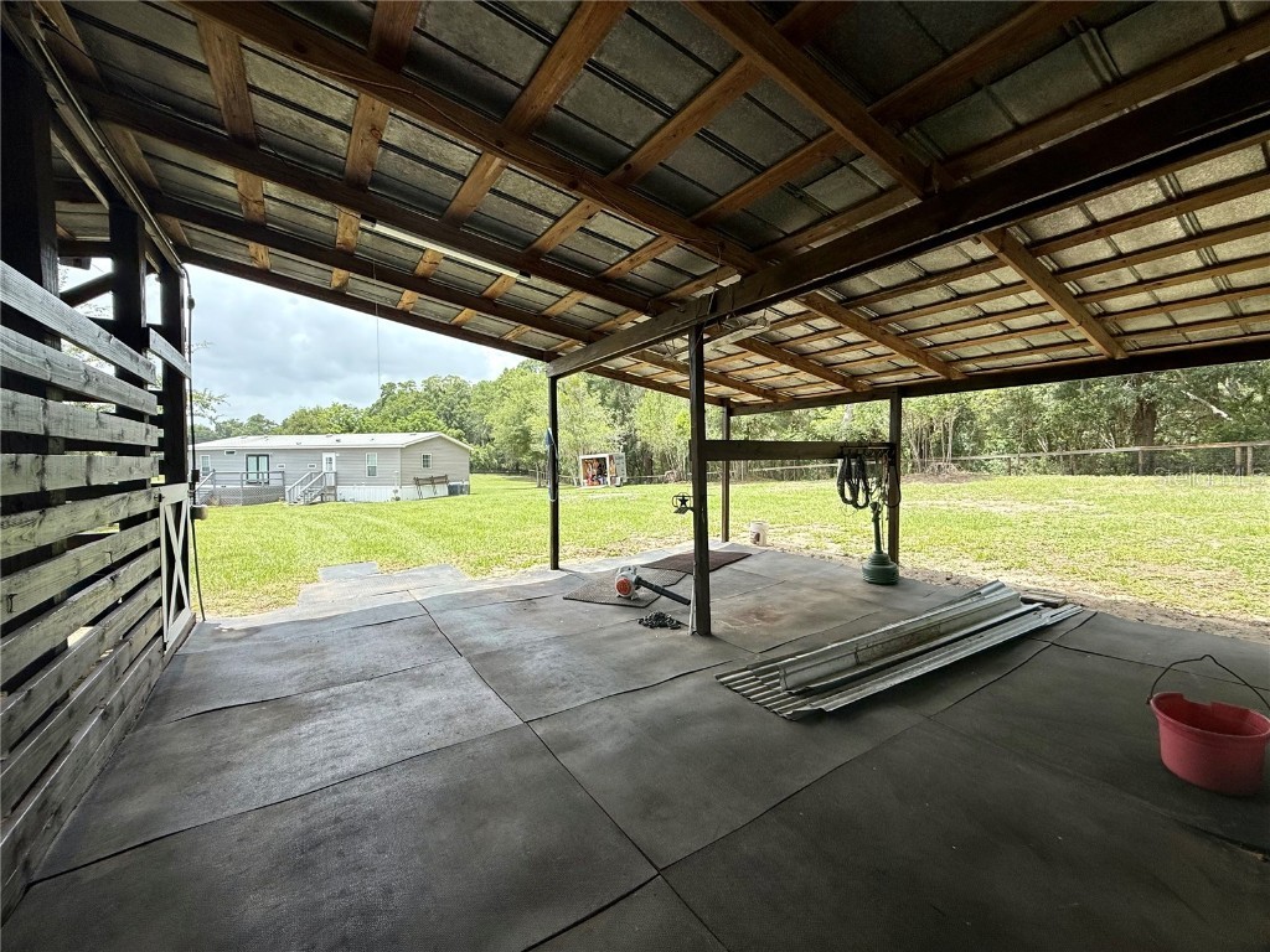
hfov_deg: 102.1
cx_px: 635
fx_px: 514
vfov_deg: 85.7
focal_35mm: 14
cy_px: 476
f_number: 2.2
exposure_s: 1/770
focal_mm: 2.22
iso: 64
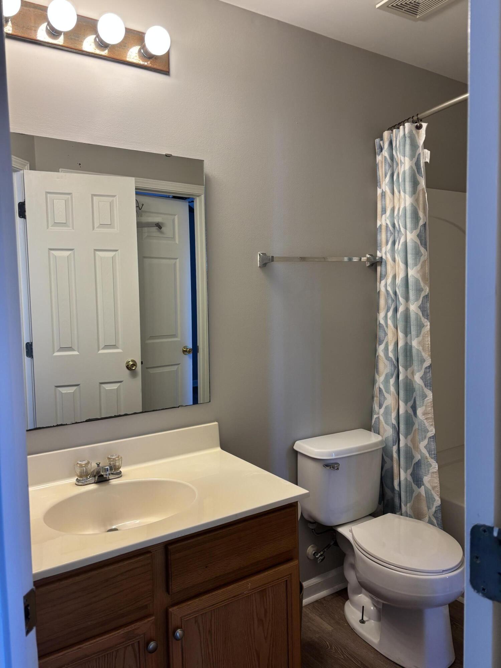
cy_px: 334
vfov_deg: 67.3
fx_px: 502
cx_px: 250
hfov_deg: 53.1
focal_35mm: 26
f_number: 1.6
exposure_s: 1/60
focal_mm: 5.96
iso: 100
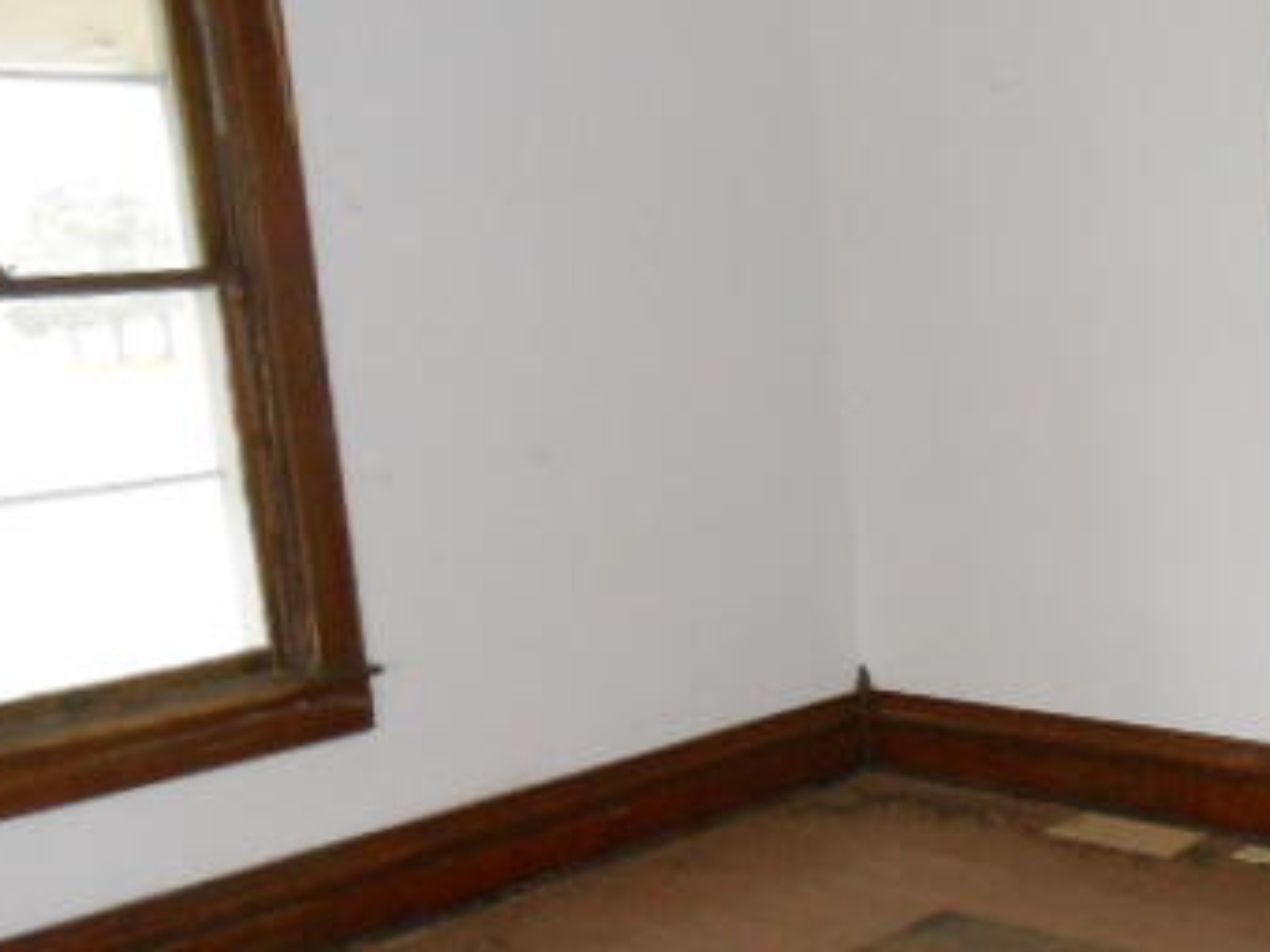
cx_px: 900
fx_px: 1798
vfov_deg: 29.2
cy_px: 713
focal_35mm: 49
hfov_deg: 38.2
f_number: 3.5
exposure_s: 1/25
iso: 500
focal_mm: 4.6
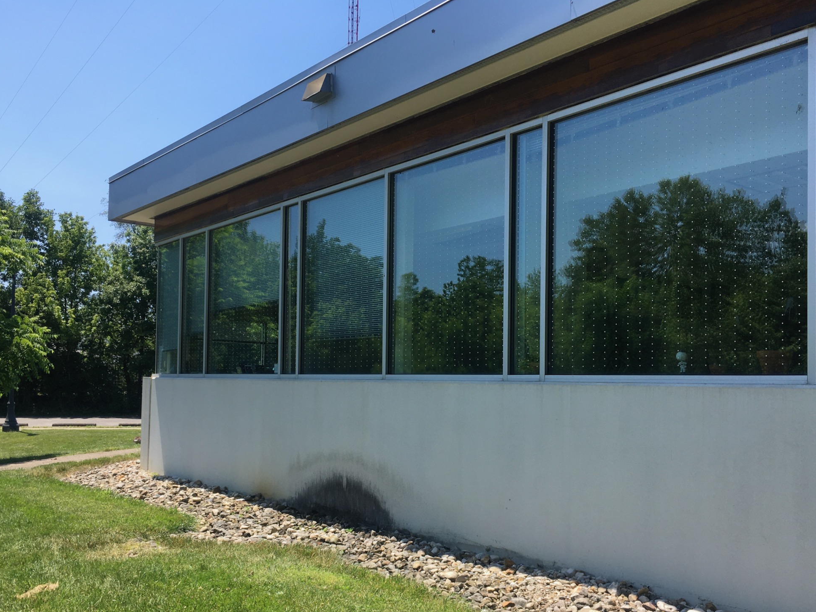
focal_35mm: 30
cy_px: 312
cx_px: 407
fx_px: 707
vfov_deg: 46.8
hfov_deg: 60.0
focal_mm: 4.15
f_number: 2.2
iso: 25
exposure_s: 1/916
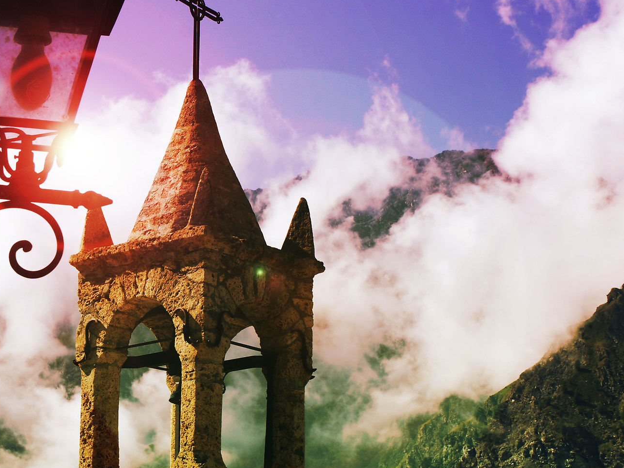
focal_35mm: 134
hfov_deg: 14.7
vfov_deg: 11.1
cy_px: 228
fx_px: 2416
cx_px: 194
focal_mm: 50
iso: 100
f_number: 13
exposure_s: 1/125
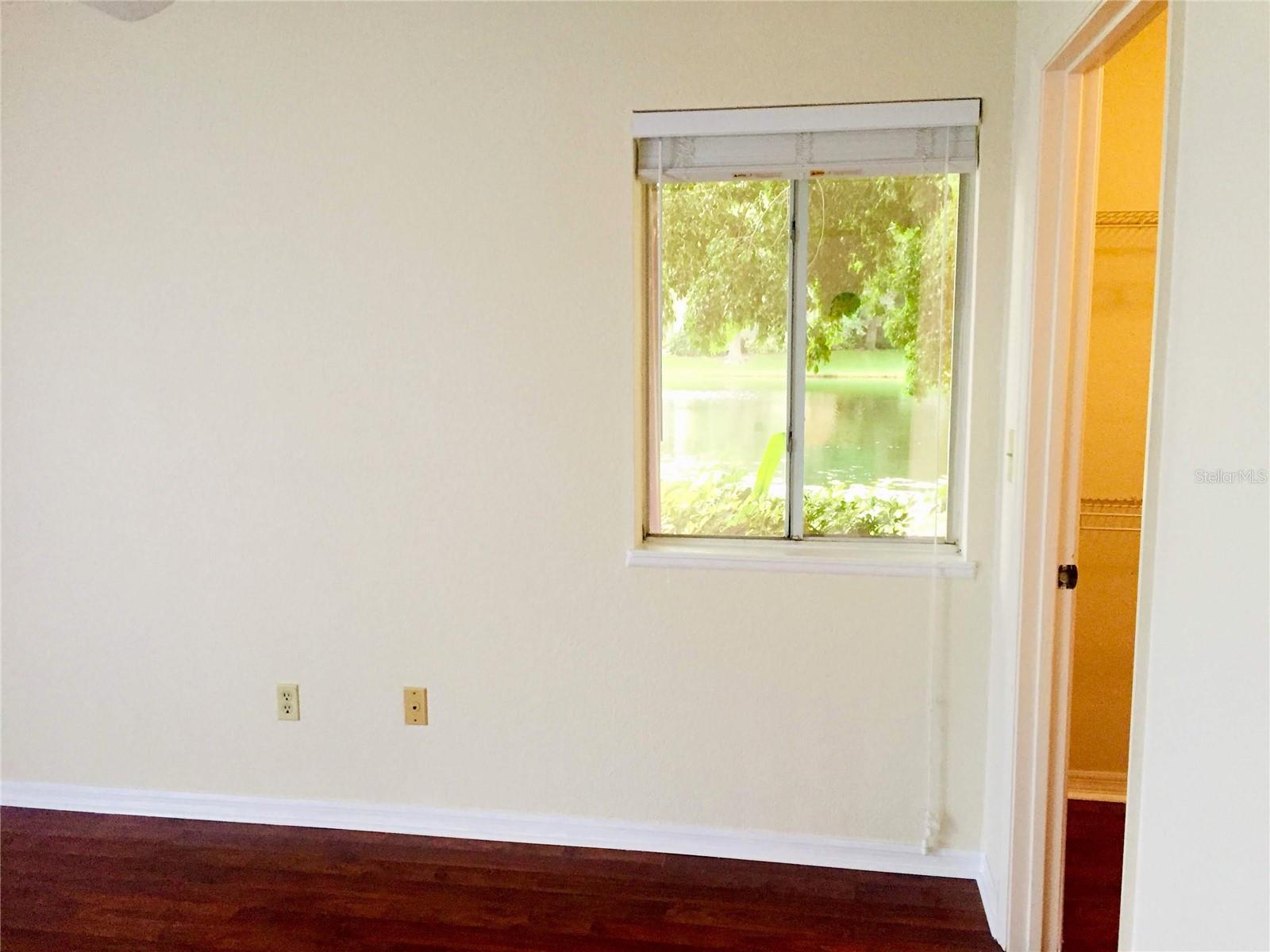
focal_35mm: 29
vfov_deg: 48.2
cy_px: 476
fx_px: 1064
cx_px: 635
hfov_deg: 61.7
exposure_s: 1/30
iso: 160
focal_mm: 4.15
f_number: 2.2
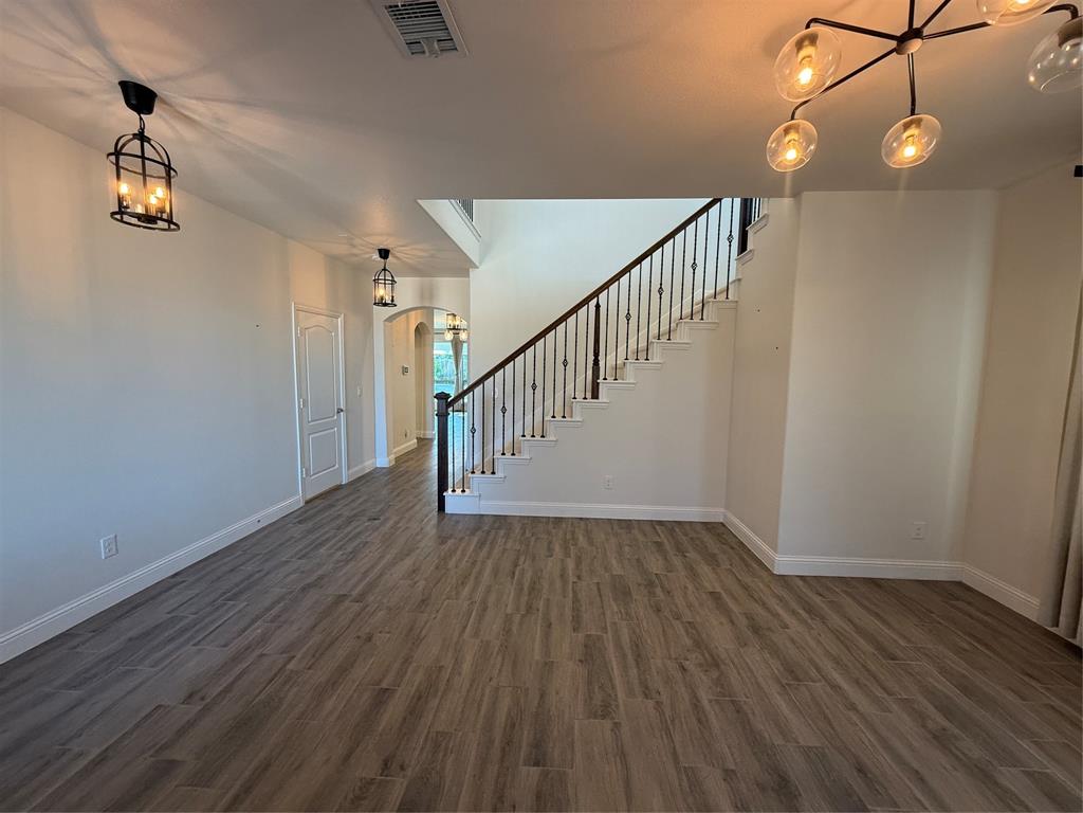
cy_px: 406
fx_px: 438
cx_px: 542
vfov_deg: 85.7
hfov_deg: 102.1
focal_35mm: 14
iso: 200
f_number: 2.2
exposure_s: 1/60
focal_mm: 2.22
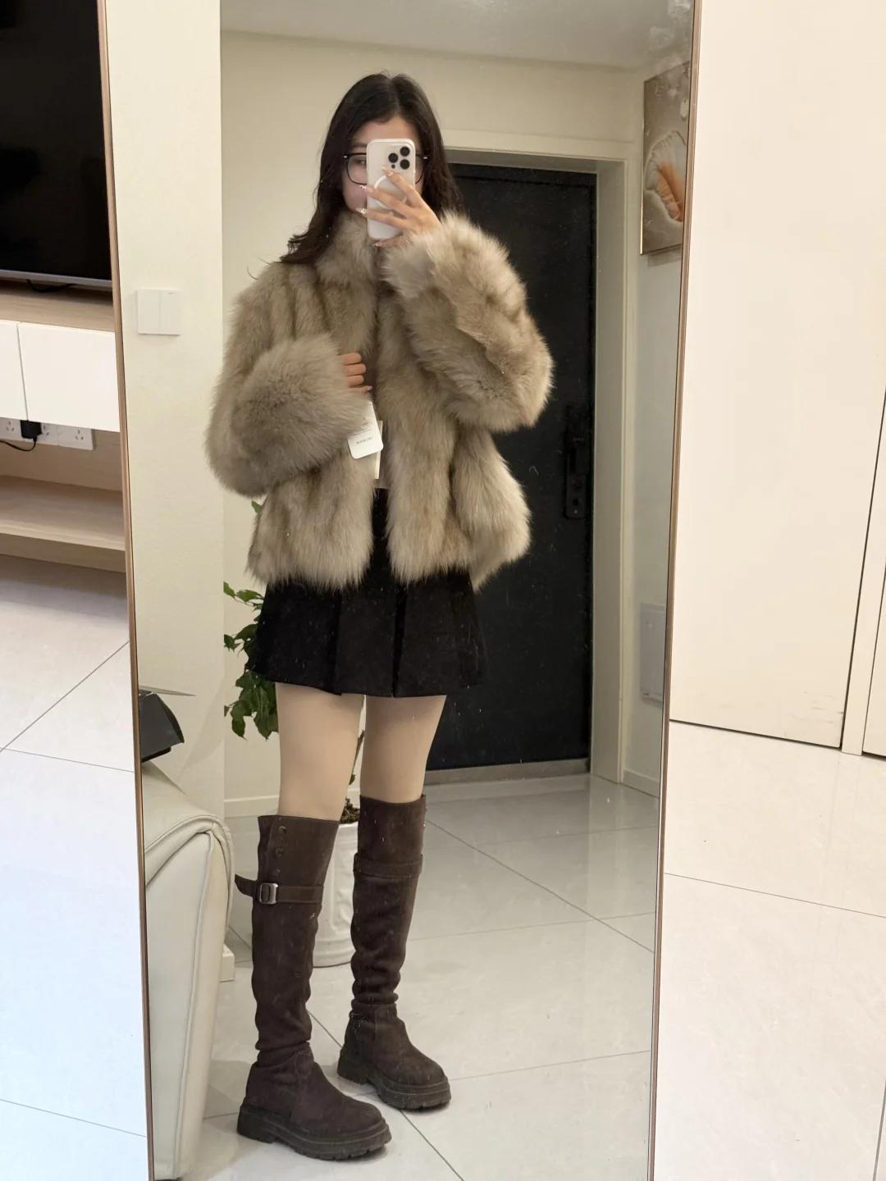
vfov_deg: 39.7
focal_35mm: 48
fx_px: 1638
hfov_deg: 30.3
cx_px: 443
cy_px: 590
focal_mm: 6.76
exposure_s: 1/60
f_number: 1.78
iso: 160
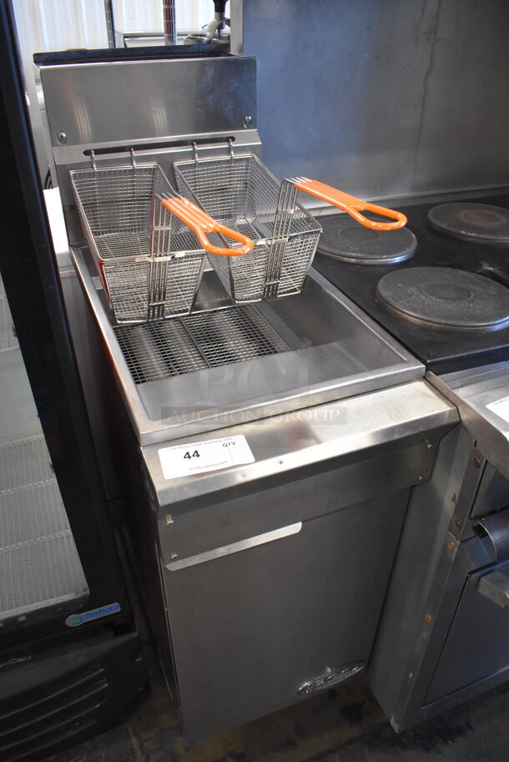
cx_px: 254
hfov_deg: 48.0
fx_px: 572
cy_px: 381
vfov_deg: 67.3
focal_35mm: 27
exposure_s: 1/125
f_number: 3.5
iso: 2200
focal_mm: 18
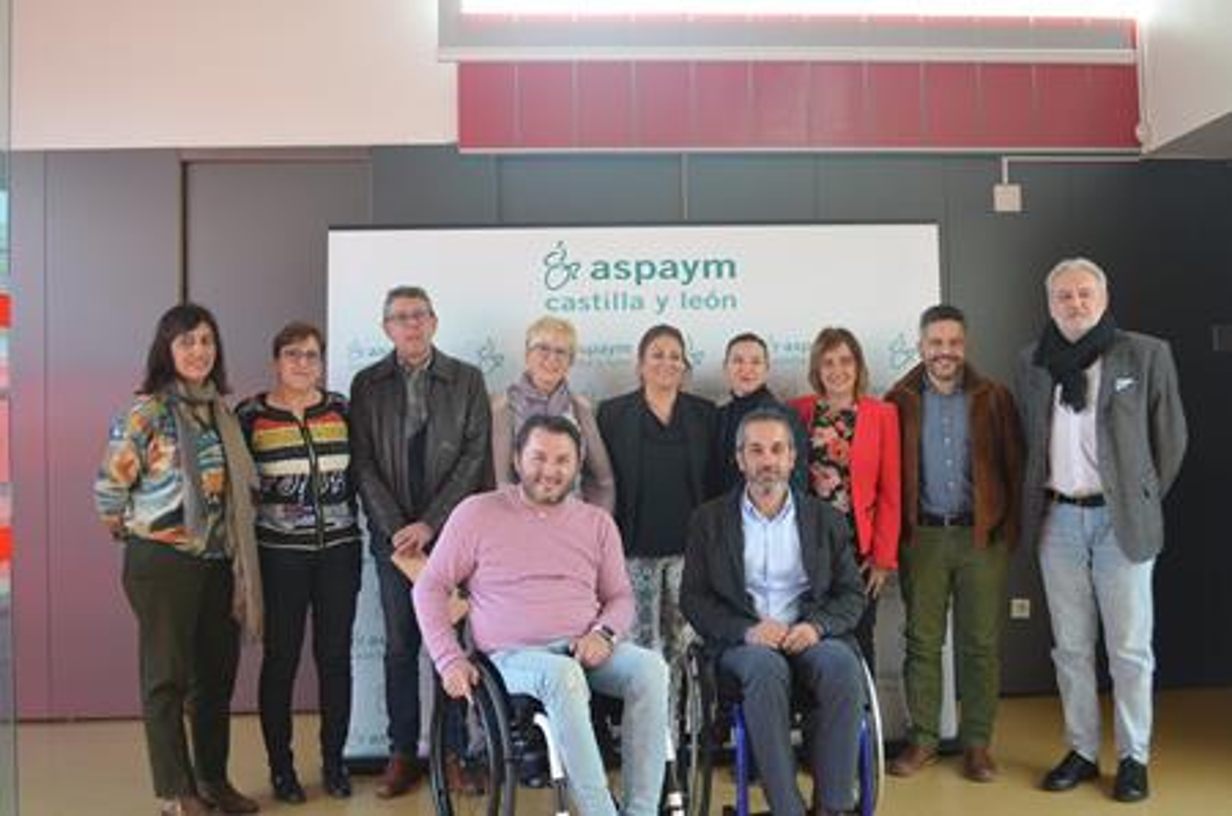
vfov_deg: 36.7
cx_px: 616
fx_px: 1229
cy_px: 408
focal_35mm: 36
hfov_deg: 53.2
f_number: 4
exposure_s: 1/50
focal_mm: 24
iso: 280
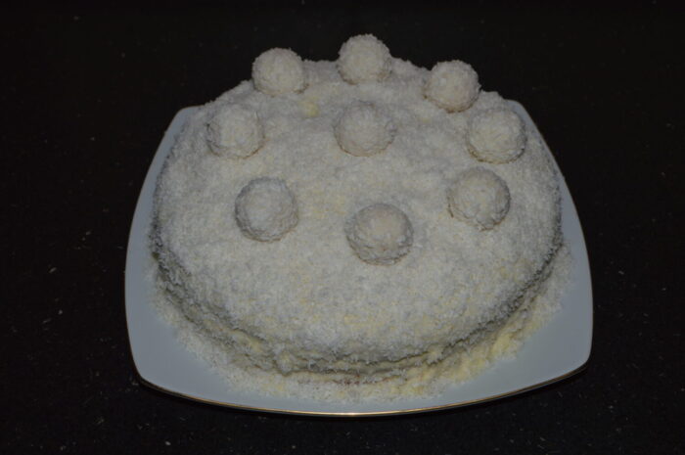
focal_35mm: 51
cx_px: 342
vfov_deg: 26.4
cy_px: 228
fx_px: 969
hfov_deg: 38.9
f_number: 8
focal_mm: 34
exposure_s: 1/60
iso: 100
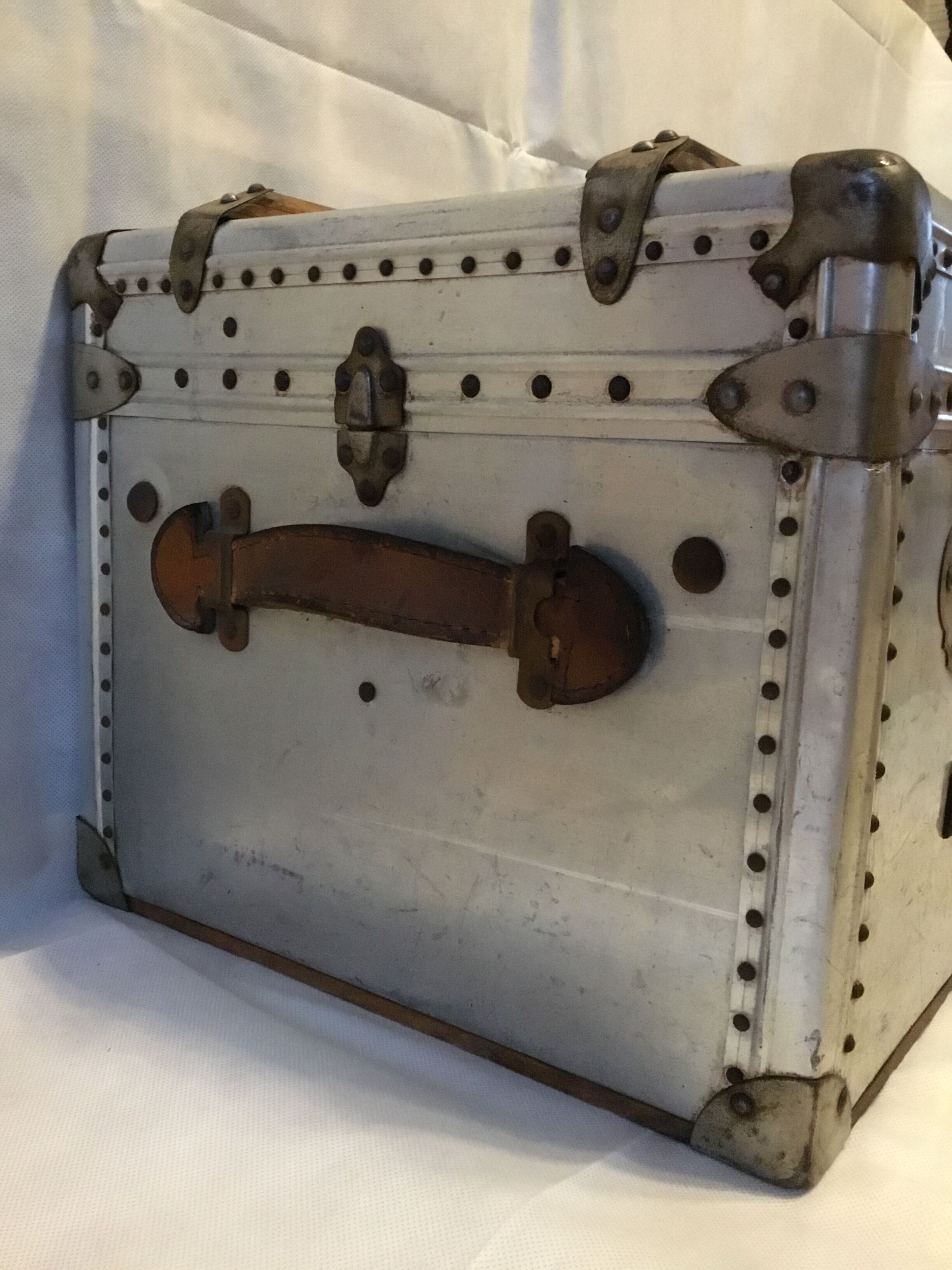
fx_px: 1137
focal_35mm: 31
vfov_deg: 58.4
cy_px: 635
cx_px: 476
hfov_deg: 45.4
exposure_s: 1/17
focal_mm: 3.3
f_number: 2.4
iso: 400
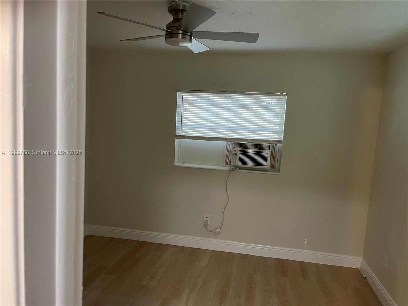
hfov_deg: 69.4
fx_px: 295
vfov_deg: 54.9
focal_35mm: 25
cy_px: 153
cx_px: 204
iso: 200
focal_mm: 5.1
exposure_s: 1/60
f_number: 1.6
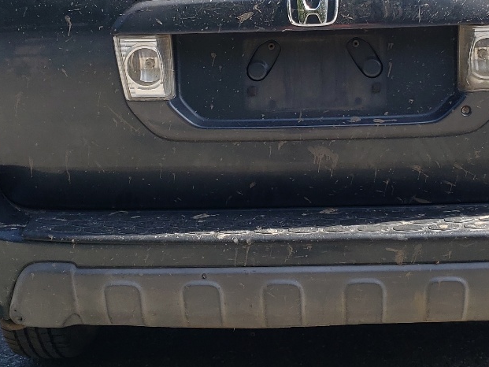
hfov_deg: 28.9
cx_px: 292
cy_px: 81
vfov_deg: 21.7
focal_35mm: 67
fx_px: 947
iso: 50
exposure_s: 1/1111
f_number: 1.5
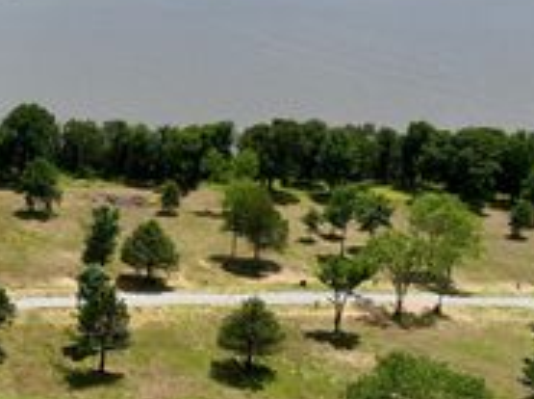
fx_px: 1001
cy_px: 130
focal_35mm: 65
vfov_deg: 22.4
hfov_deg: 25.3
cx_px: -179
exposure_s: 1/2000
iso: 100
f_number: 2.8
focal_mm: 12.29
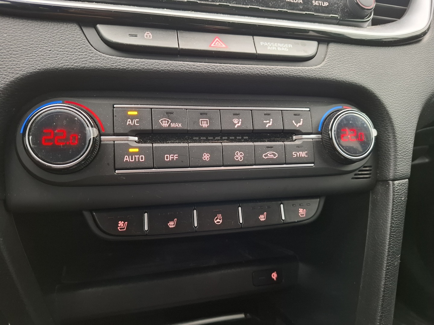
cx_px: 217
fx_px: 288
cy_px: 162
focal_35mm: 23
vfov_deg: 58.9
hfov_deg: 73.9
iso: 500
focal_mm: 5.54
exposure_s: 1/25
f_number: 1.8
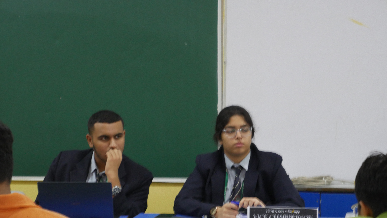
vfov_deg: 13.1
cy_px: 145
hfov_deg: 23.2
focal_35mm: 92
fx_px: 944
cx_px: 194
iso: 1600
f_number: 5.6
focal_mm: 42
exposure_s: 1/25
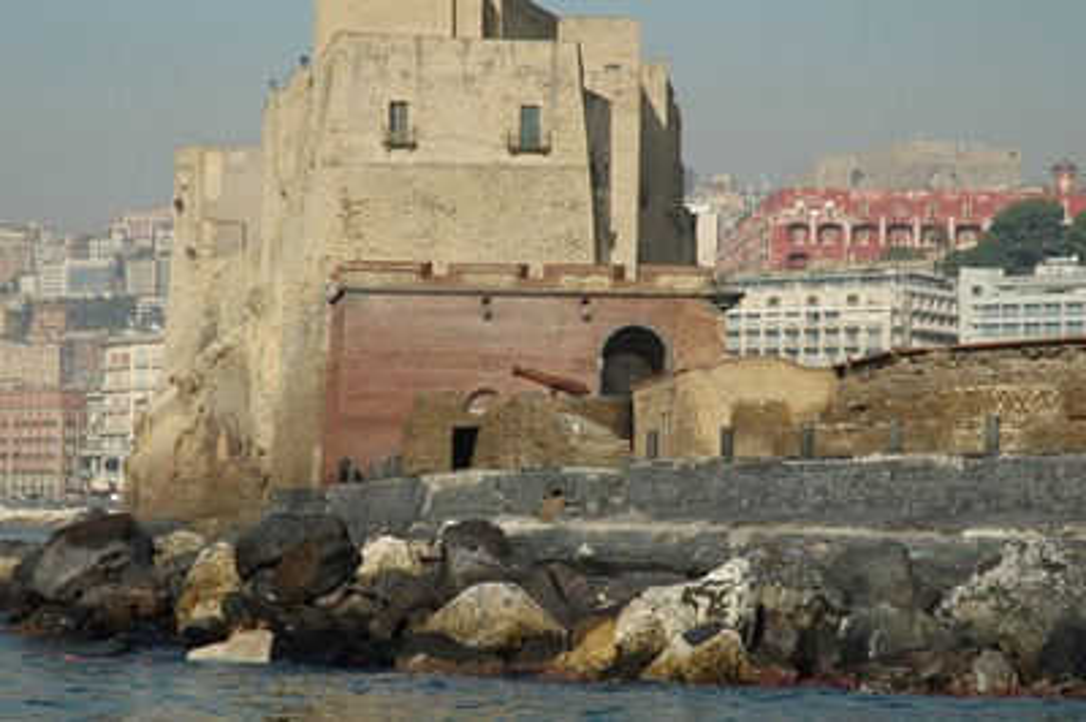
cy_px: 361
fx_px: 3165
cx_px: 543
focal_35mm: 105
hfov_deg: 19.5
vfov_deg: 13.0
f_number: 9.5
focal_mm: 70
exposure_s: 1/350
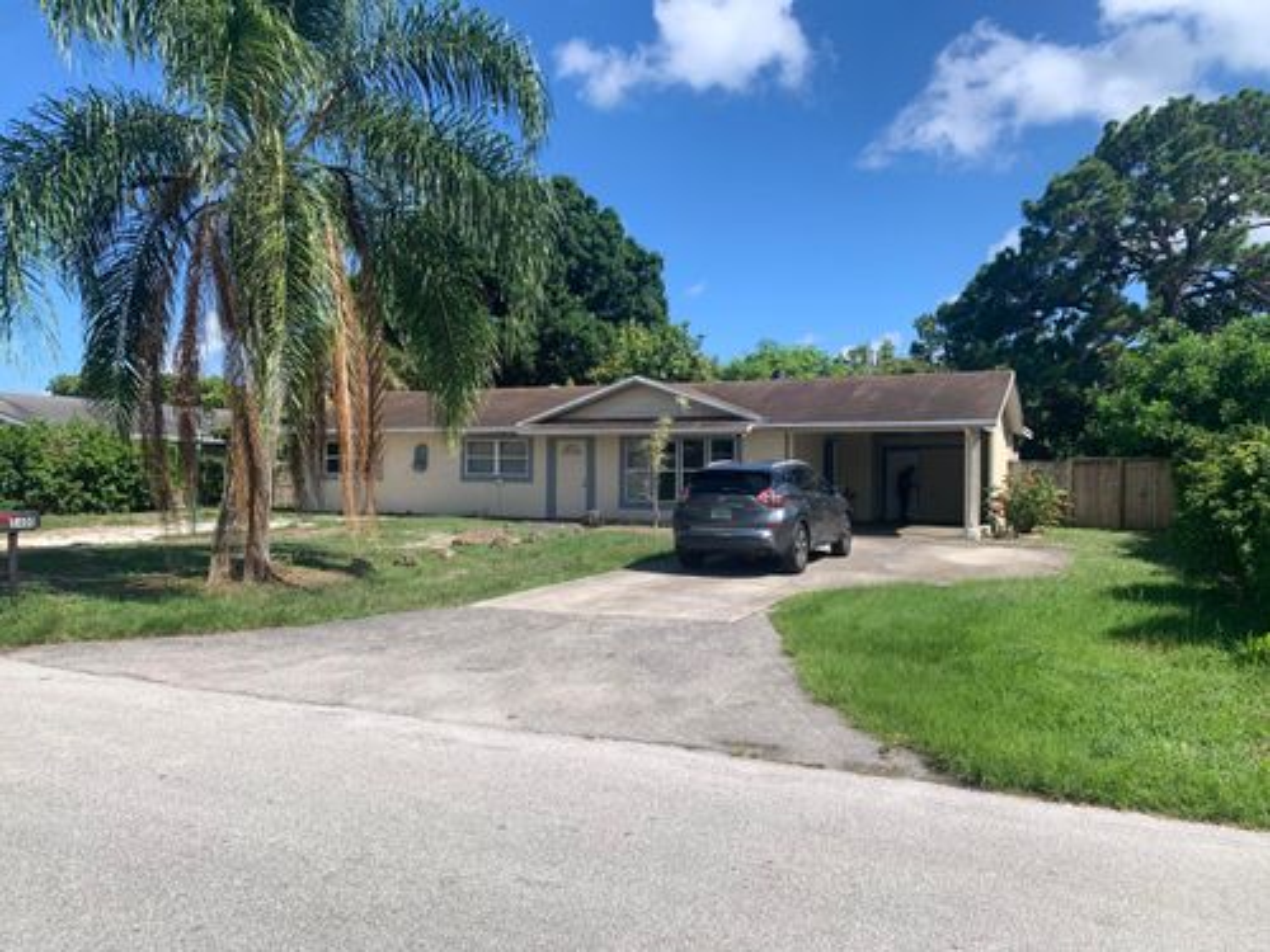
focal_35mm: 26
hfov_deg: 67.3
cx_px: 635
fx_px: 954
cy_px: 476
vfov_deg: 53.1
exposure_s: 1/2309
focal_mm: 4.25
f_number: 1.8
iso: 25
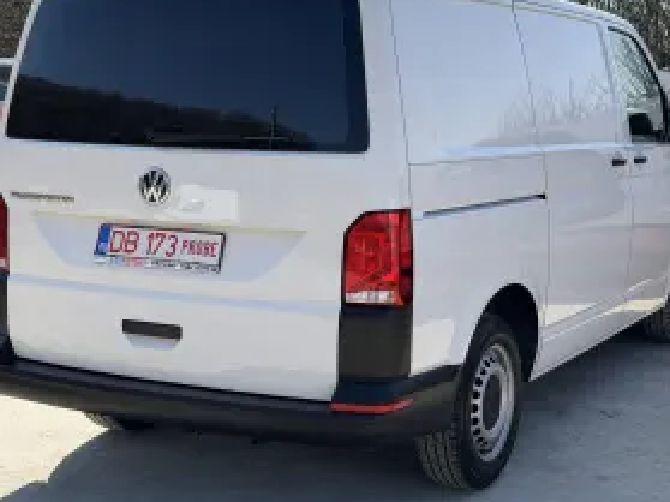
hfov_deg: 31.2
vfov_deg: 23.6
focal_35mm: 62
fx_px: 1200
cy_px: 216
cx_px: 375
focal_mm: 6.76
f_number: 1.78
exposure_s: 1/3226
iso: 64
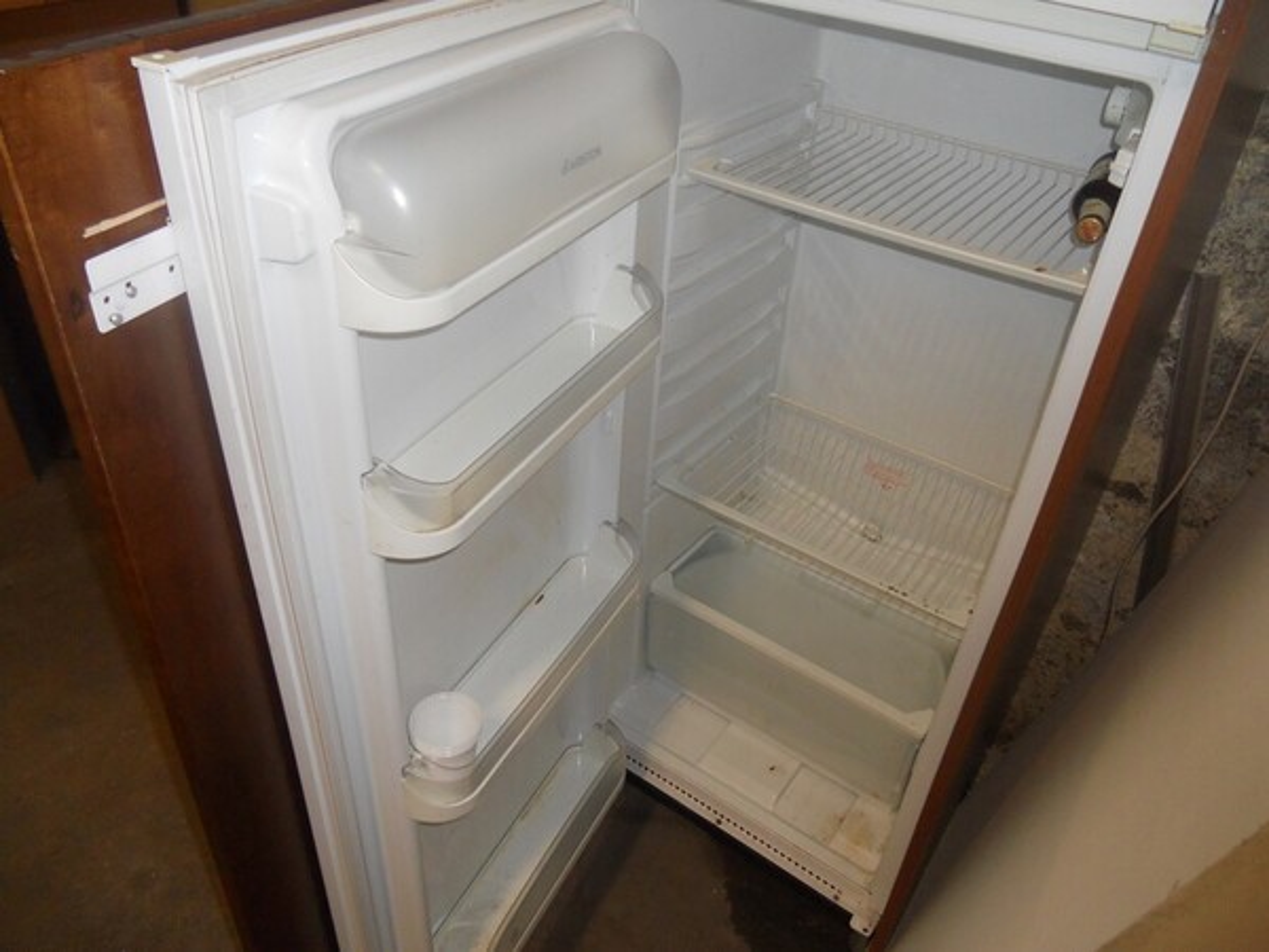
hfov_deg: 65.3
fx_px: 990
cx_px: 634
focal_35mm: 27
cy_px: 476
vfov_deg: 51.4
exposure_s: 1/25
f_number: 3.2
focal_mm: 4.9
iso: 200
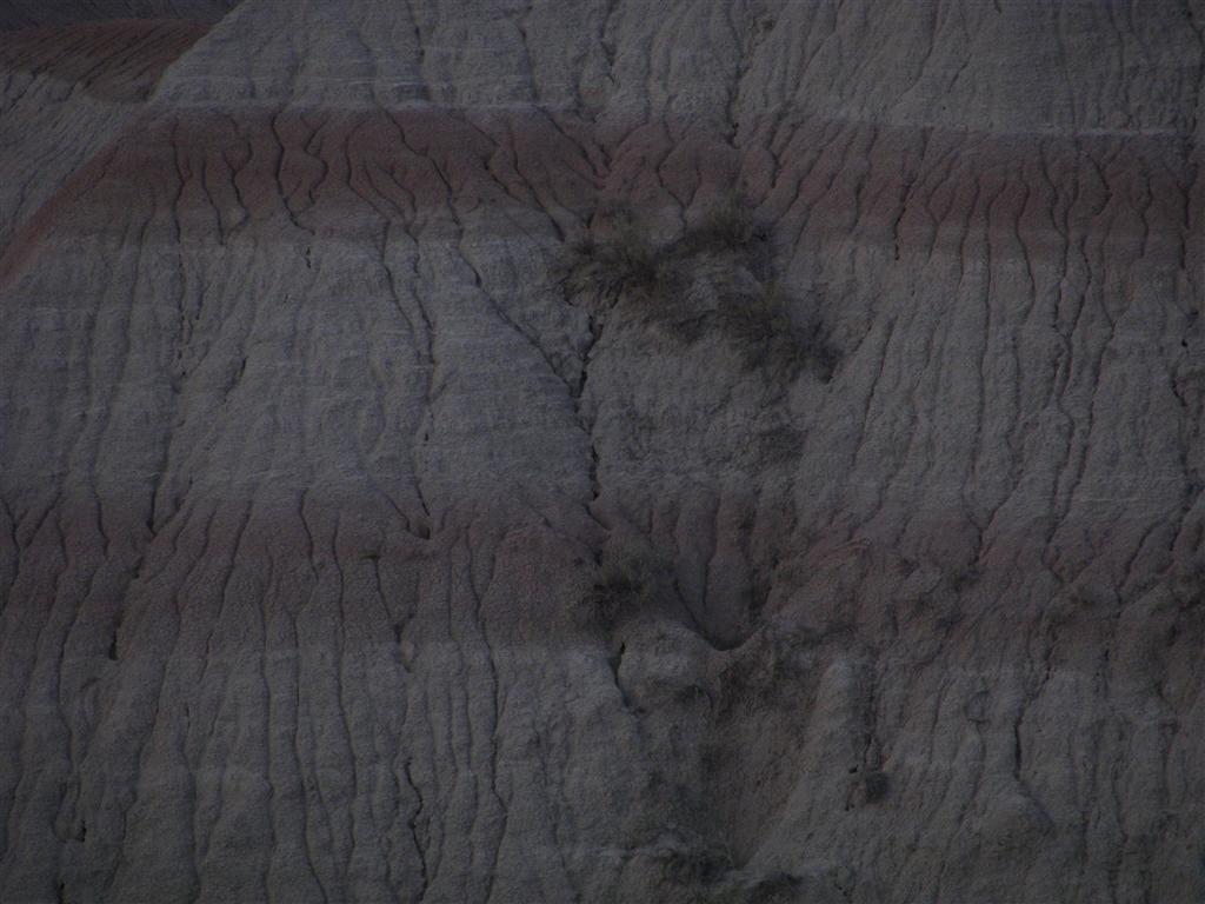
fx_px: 15038
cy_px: 452
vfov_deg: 3.4
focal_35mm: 432
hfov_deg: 4.6
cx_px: 602
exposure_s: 1/200
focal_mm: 72
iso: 125
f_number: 3.7
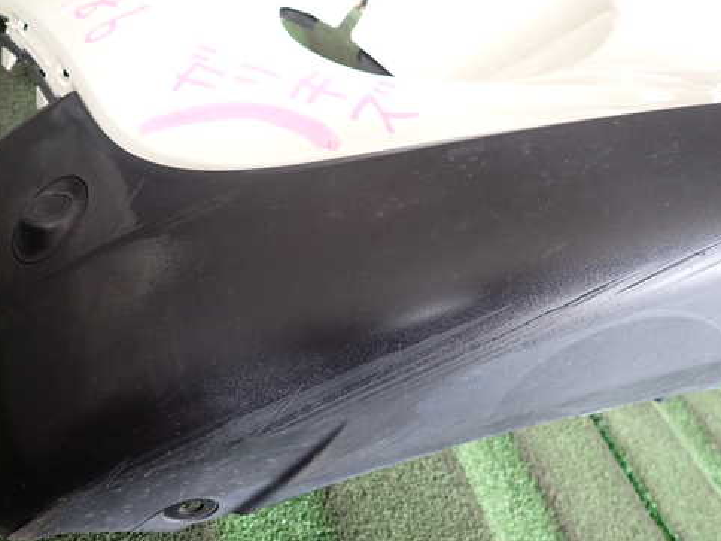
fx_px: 646
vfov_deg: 45.4
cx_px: 293
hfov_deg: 58.0
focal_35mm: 31
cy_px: 295
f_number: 2
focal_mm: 4.5
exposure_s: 1/40
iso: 200
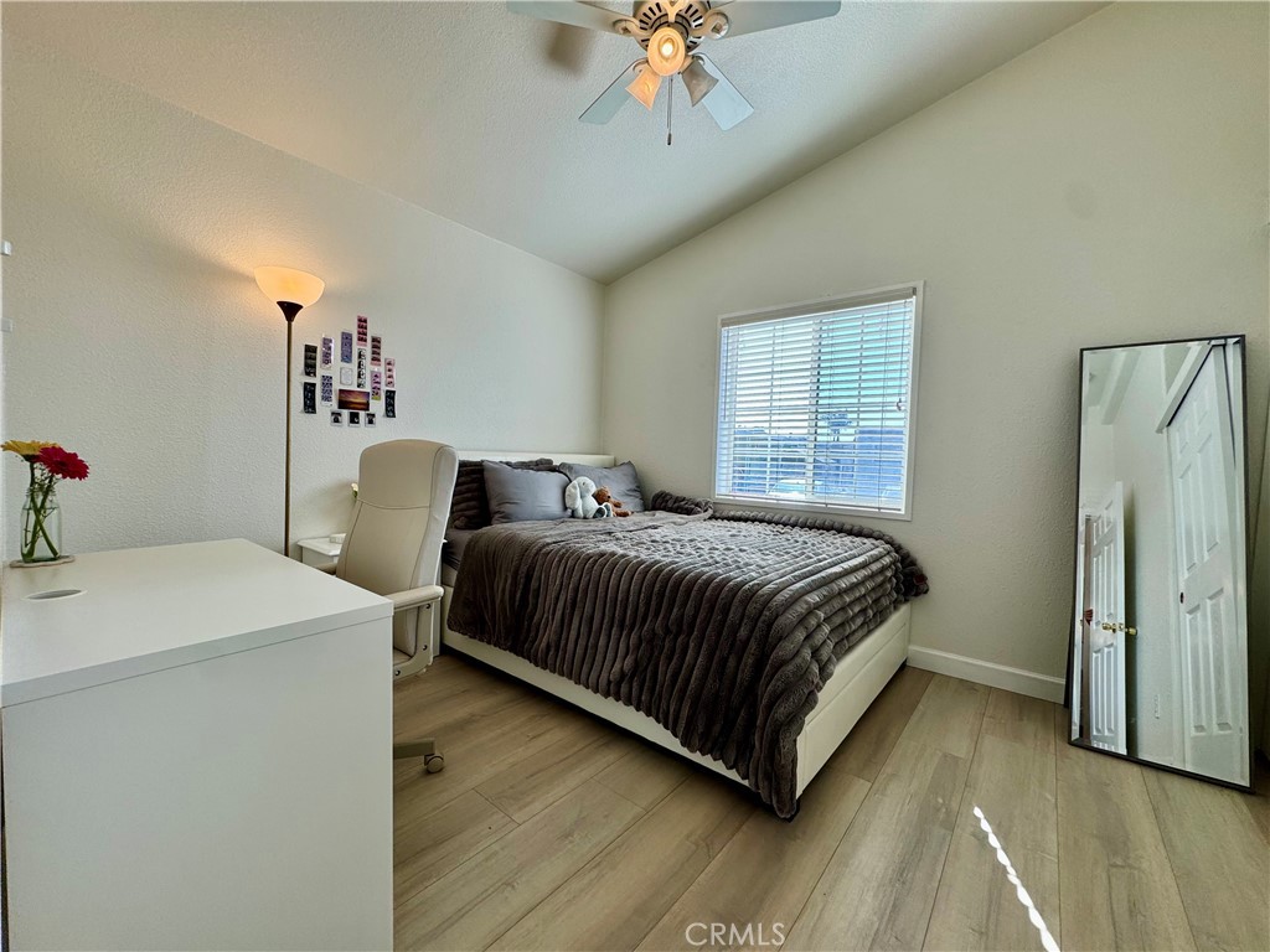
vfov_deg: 85.7
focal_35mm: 14
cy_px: 476
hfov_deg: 102.1
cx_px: 635
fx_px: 514
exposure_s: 1/213
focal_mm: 2.22
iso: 40
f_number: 2.2
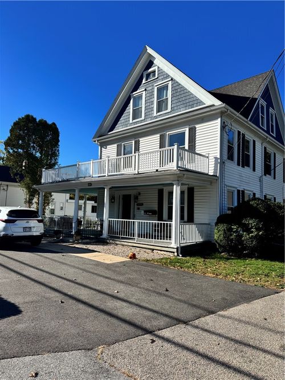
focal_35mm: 24
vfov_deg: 71.6
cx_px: 142
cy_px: 190
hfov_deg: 56.8
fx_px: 264
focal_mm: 6.76
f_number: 1.78
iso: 80
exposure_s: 1/4310
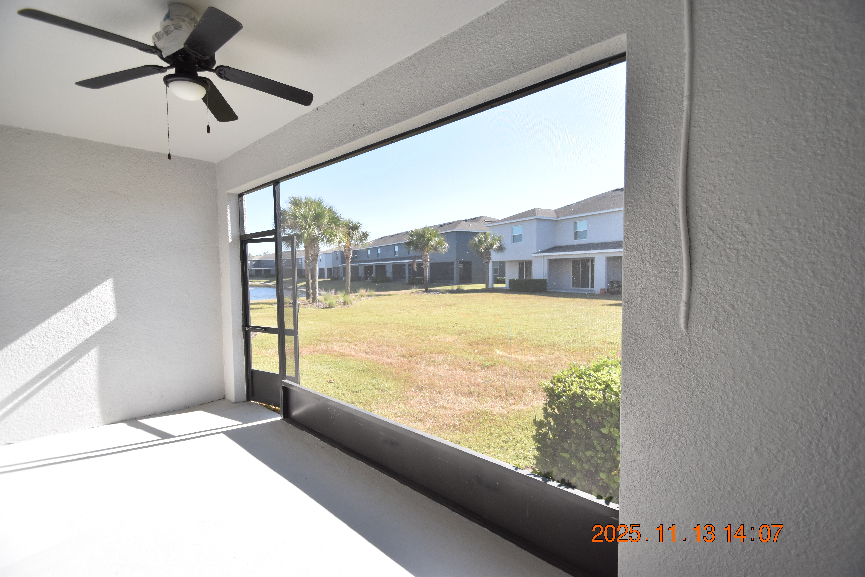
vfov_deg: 77.3
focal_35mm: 15
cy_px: 288
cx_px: 432
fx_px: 360
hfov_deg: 100.4
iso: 800
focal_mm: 10
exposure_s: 1/2000
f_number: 3.5
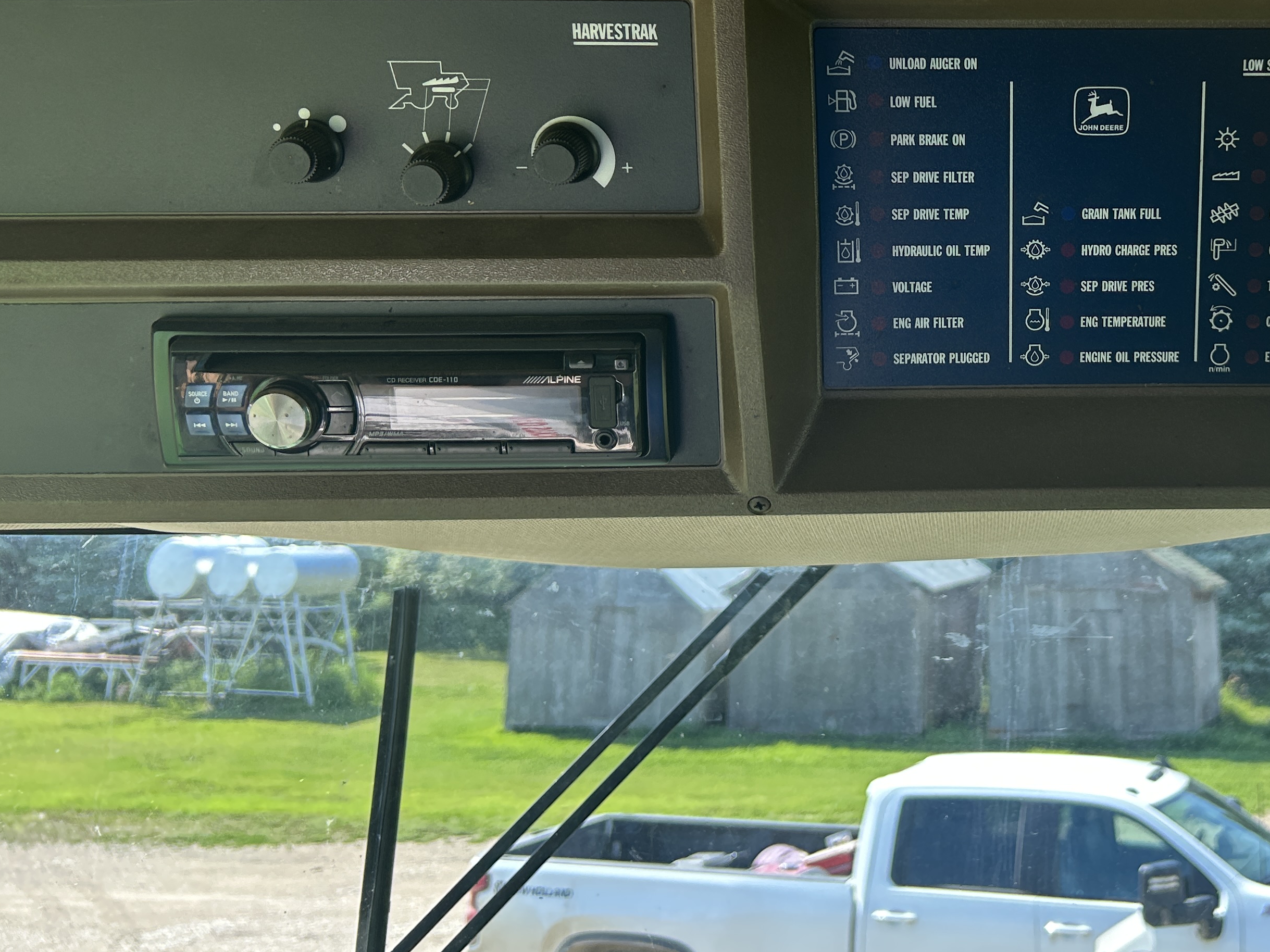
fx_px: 1577
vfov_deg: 32.9
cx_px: 1042
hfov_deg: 41.7
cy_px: 238
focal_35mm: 43
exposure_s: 1/359
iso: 50
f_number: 1.5
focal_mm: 5.7
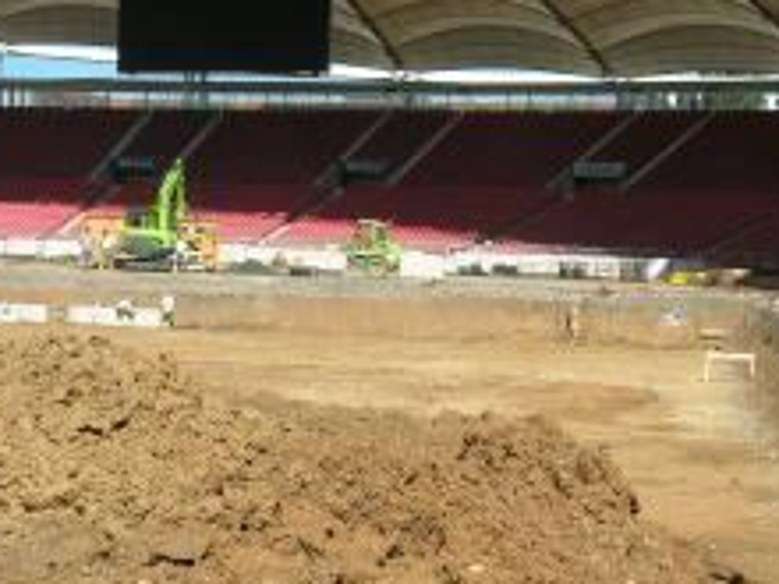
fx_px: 1553
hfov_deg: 28.2
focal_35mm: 69
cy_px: 347
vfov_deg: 21.3
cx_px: 375
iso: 64
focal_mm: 7.8
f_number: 4.8
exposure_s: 1/500
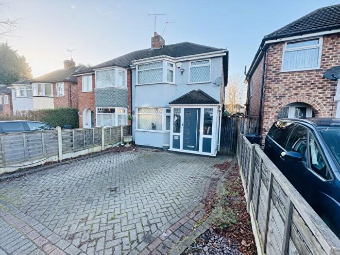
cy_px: 128
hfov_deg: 102.1
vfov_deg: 85.7
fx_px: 138
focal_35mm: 14
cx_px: 170
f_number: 2.2
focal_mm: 2.22
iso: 40
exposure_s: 1/136
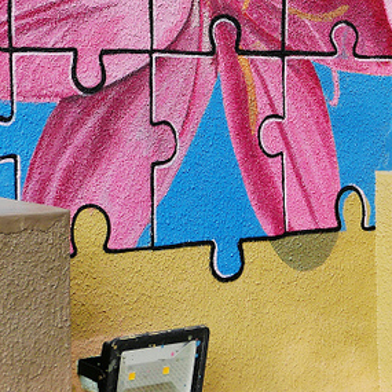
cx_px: 224
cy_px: 39
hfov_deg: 14.6
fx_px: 1525
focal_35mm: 119
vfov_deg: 14.5
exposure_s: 1/800
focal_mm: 21.3
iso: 200
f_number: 2.6
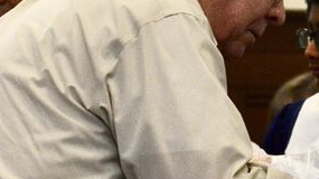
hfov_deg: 4.1
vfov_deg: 2.3
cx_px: 171
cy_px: 44
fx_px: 4506
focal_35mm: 533
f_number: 5.6
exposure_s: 1/125
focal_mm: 82
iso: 800
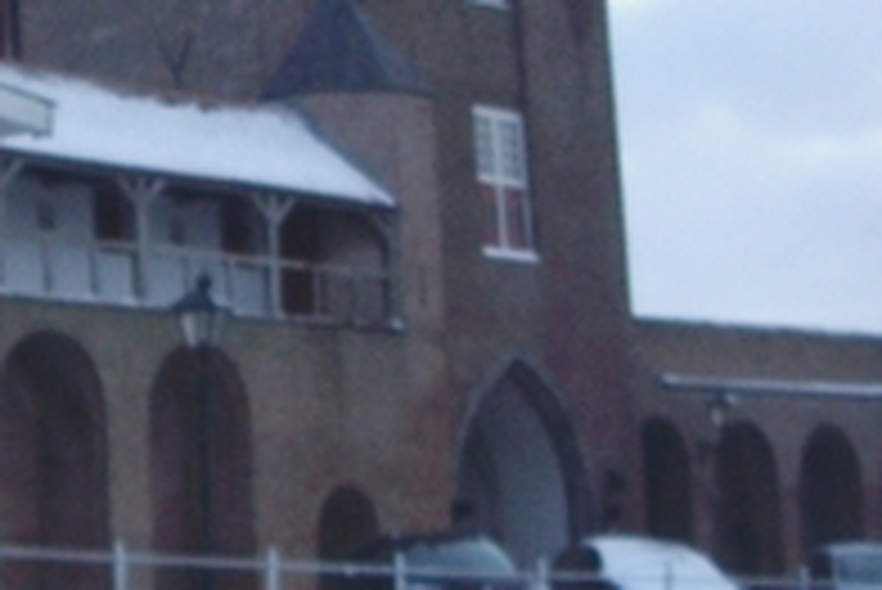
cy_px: 149
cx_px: 166
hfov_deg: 16.8
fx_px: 2967
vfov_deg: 11.3
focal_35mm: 121
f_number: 2.7
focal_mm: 6.2
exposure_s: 1/100
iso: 100
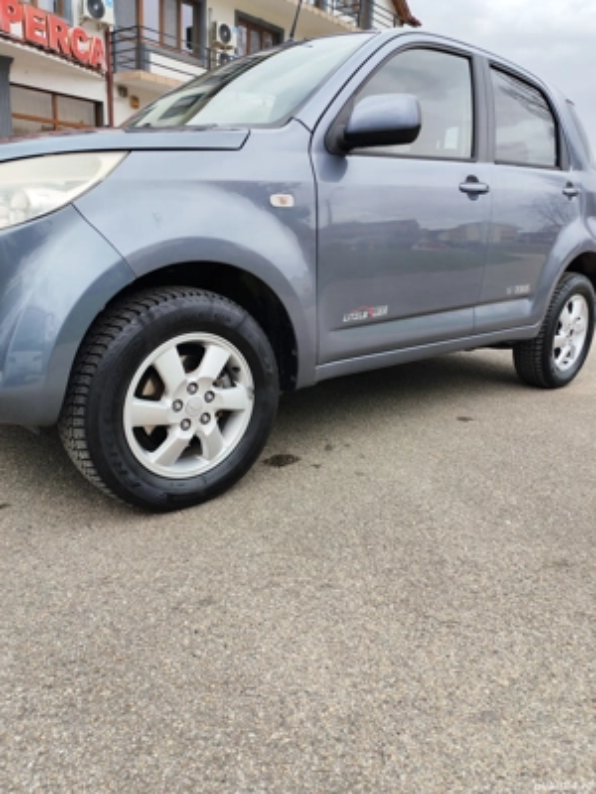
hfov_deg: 51.4
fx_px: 620
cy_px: 397
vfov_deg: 65.3
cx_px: 298
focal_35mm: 27
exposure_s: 1/210
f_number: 1.9
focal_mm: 6.12
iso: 50
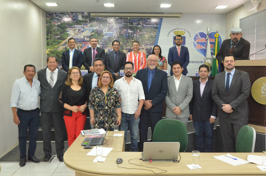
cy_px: 88
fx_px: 277
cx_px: 133
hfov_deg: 51.4
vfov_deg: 35.3
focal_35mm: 38
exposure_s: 1/40
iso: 5000
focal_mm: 25
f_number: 11
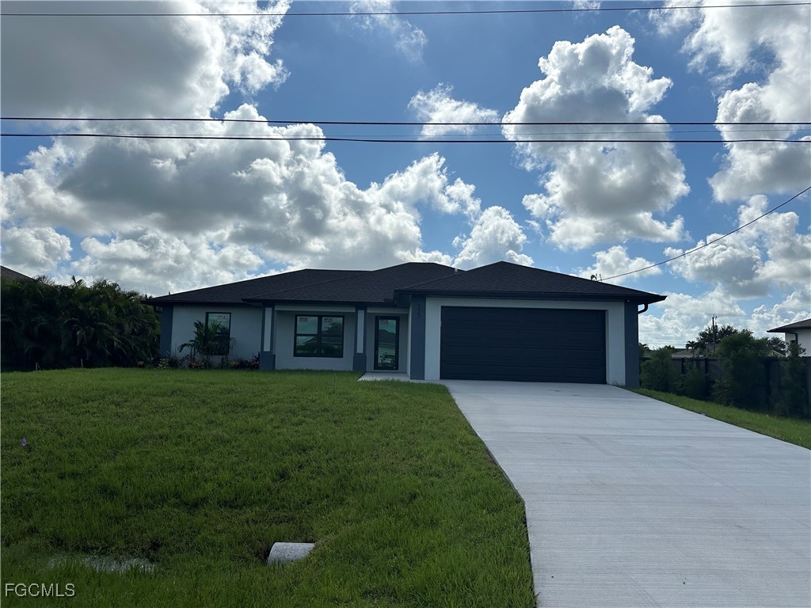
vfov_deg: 56.8
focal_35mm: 24
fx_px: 562
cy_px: 304
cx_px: 406
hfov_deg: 71.6
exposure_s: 1/15625
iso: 80
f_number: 1.78
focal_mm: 6.86
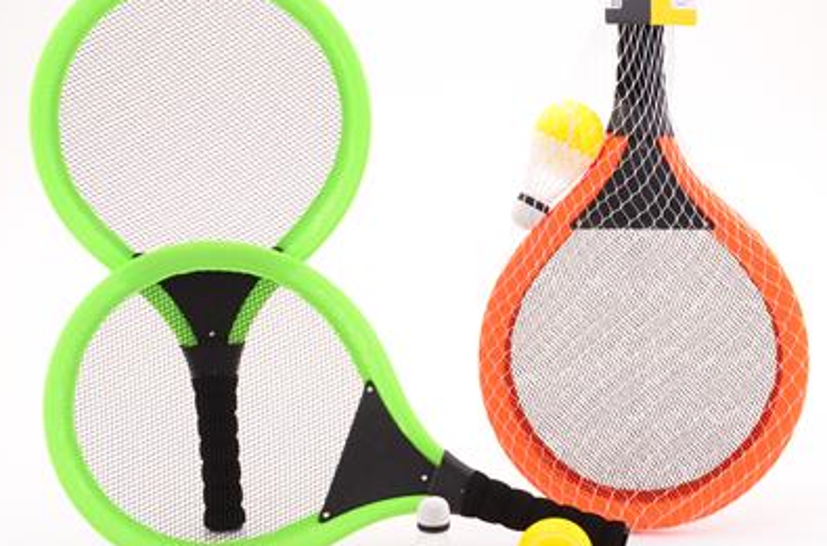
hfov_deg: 18.0
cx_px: 465
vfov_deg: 11.9
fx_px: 2612
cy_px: 275
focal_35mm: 114
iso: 100
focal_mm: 60
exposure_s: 1/125
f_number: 13
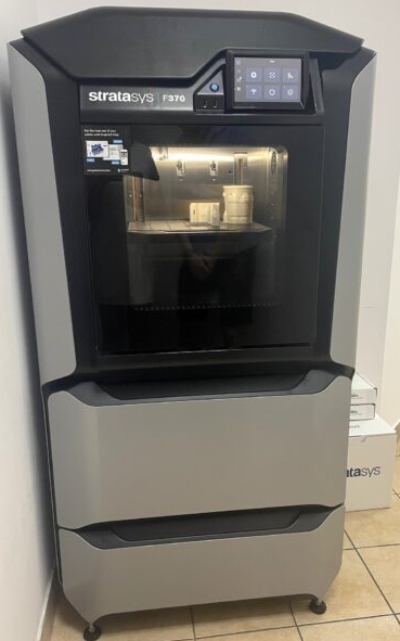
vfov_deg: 66.5
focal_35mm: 28
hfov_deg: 44.5
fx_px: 489
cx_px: 196
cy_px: 321
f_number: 1.6
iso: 160
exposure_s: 1/50
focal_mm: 4.2
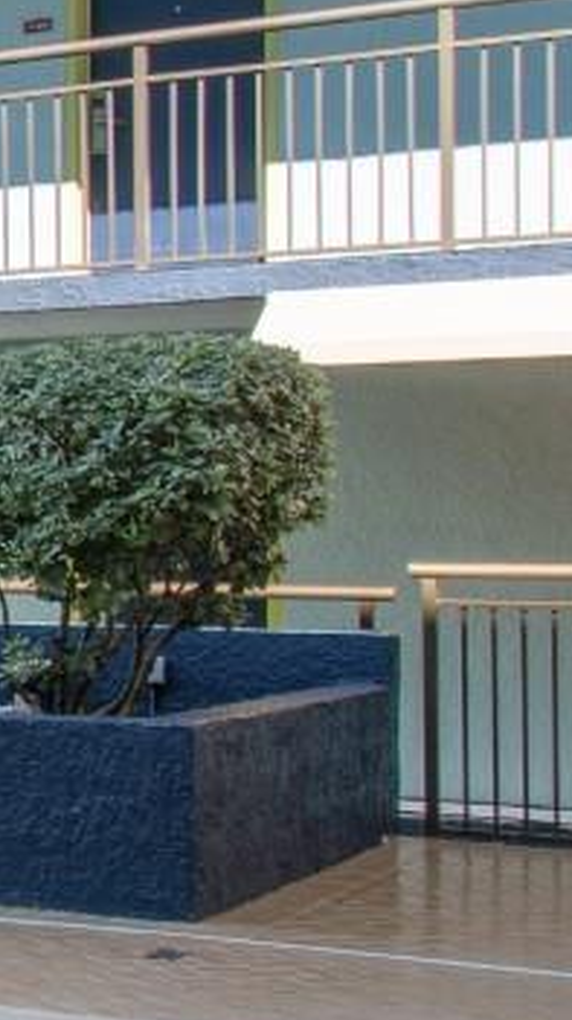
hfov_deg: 10.6
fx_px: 2350
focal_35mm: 87
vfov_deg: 24.5
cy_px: 529
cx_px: -1045
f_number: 6.3
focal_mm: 12
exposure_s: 1/160
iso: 100
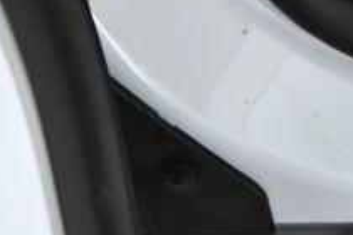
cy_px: -641
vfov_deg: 5.4
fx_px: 2234
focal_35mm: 228
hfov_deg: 7.5
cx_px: 1187
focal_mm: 29.5
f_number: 4.5
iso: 3200
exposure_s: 1/100
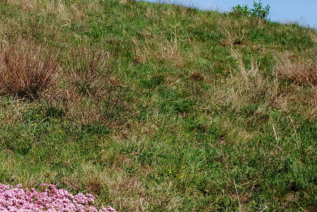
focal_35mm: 90
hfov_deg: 21.7
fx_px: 793
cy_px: 158
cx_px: -9
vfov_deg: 15.2
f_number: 7.1
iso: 100
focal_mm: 26
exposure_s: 1/200
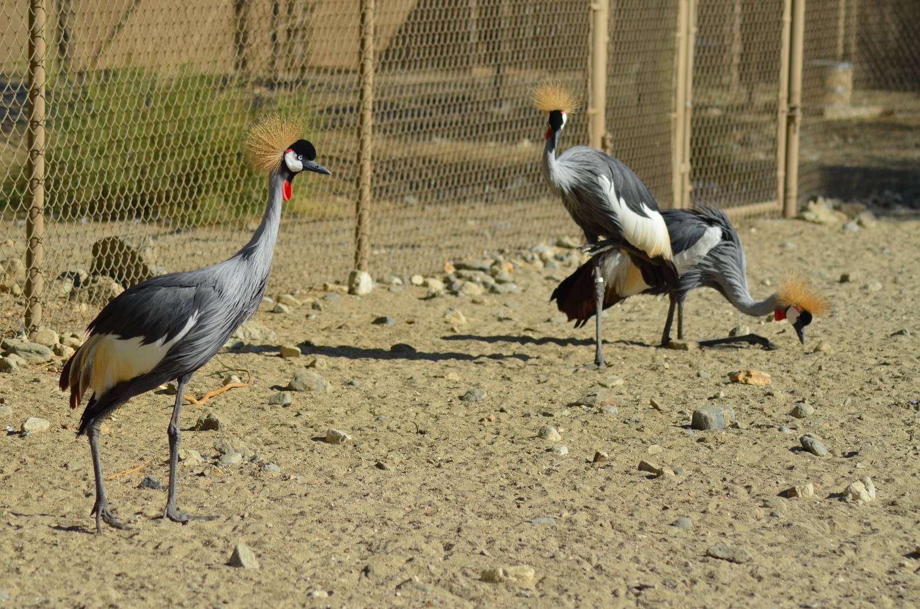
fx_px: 5356
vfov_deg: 6.5
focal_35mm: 210
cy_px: 304
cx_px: 460
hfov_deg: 9.8
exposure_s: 1/2000
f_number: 5.6
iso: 280
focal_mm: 140
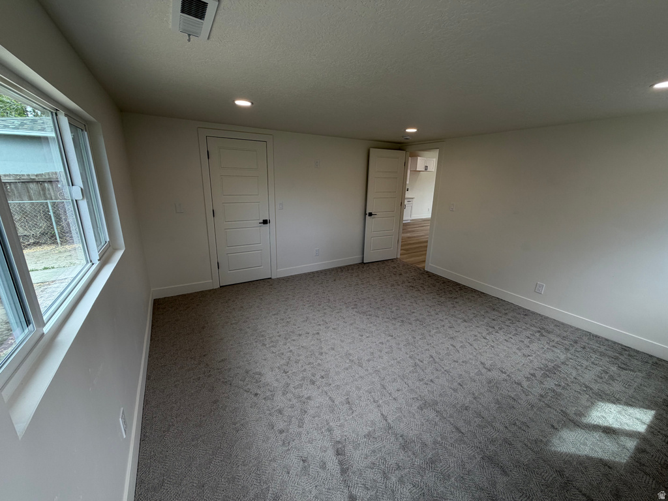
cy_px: 250
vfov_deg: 85.7
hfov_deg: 102.1
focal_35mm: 14
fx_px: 270
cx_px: 334
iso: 64
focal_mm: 2.22
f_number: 2.2
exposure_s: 1/120
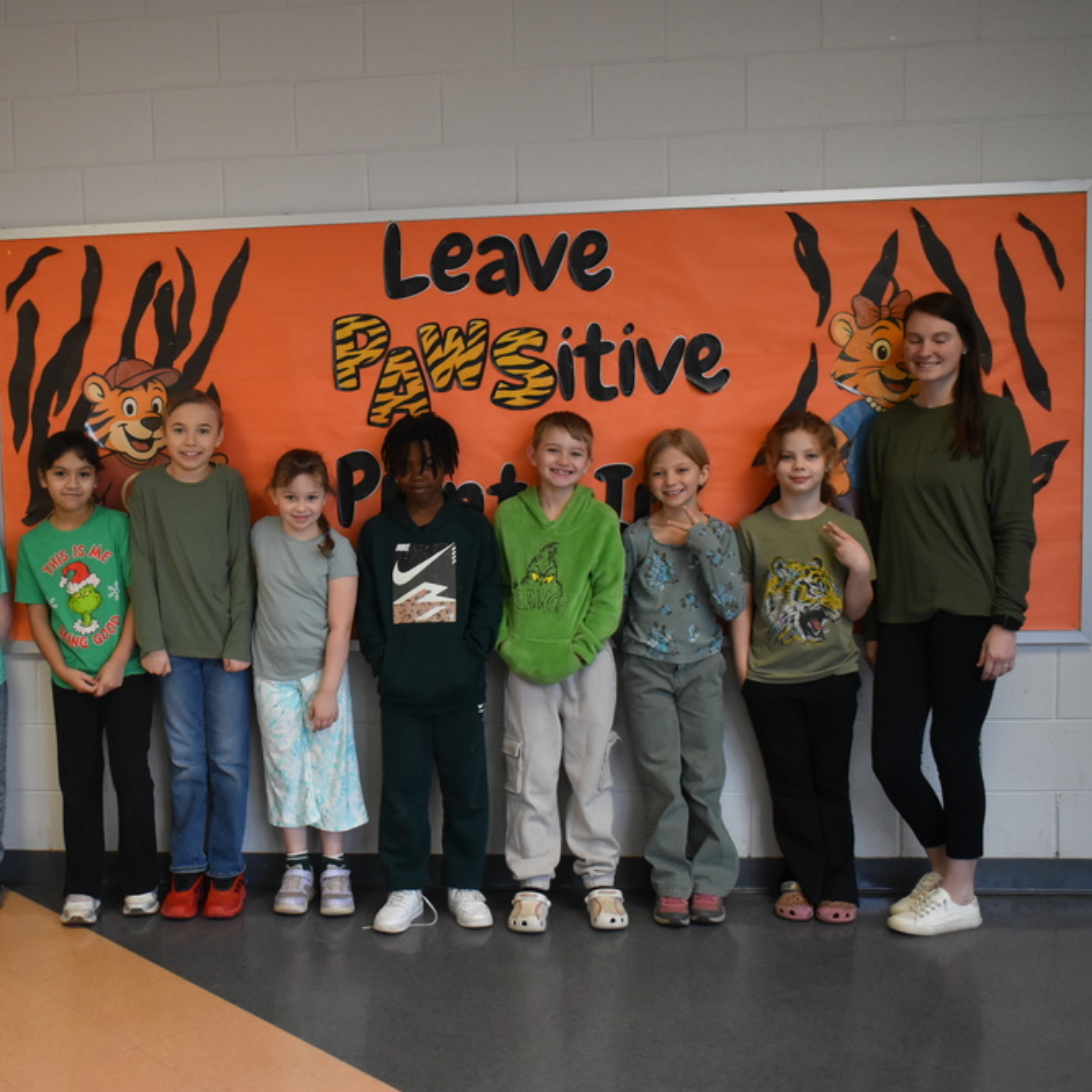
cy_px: 545
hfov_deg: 38.4
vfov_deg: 39.2
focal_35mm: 43
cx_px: 309
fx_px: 1535
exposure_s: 1/125
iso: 1400
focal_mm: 22
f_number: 3.8
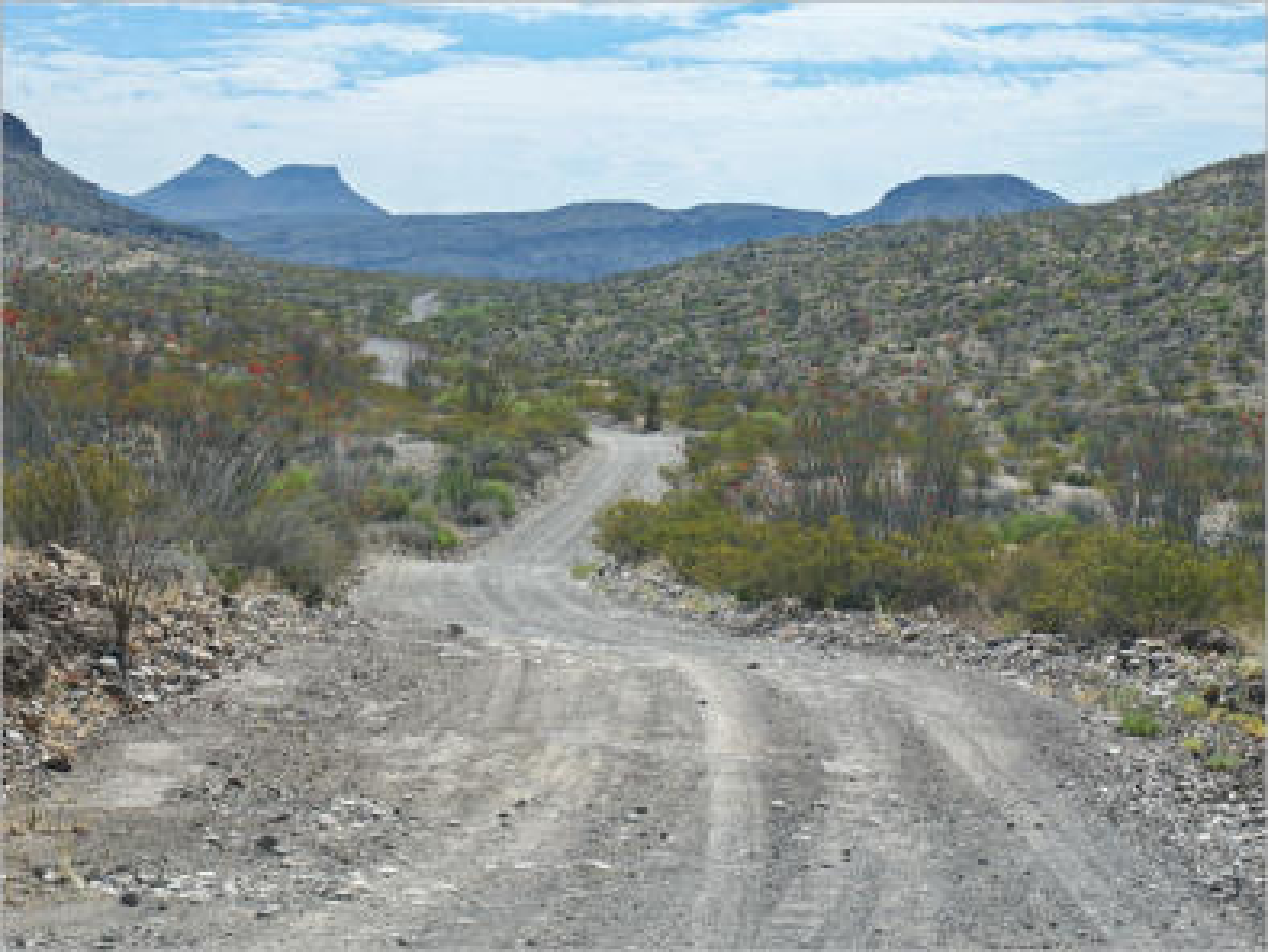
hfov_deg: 24.4
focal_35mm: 80
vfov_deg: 18.5
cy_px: 476
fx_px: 2932
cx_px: 634
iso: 200
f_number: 9
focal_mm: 40
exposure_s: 1/500
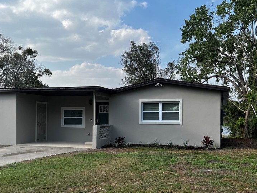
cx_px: 121
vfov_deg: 38.5
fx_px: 275
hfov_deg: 50.1
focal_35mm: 37
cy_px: 119
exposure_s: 1/2299
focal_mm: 5.7
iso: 50
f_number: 1.5
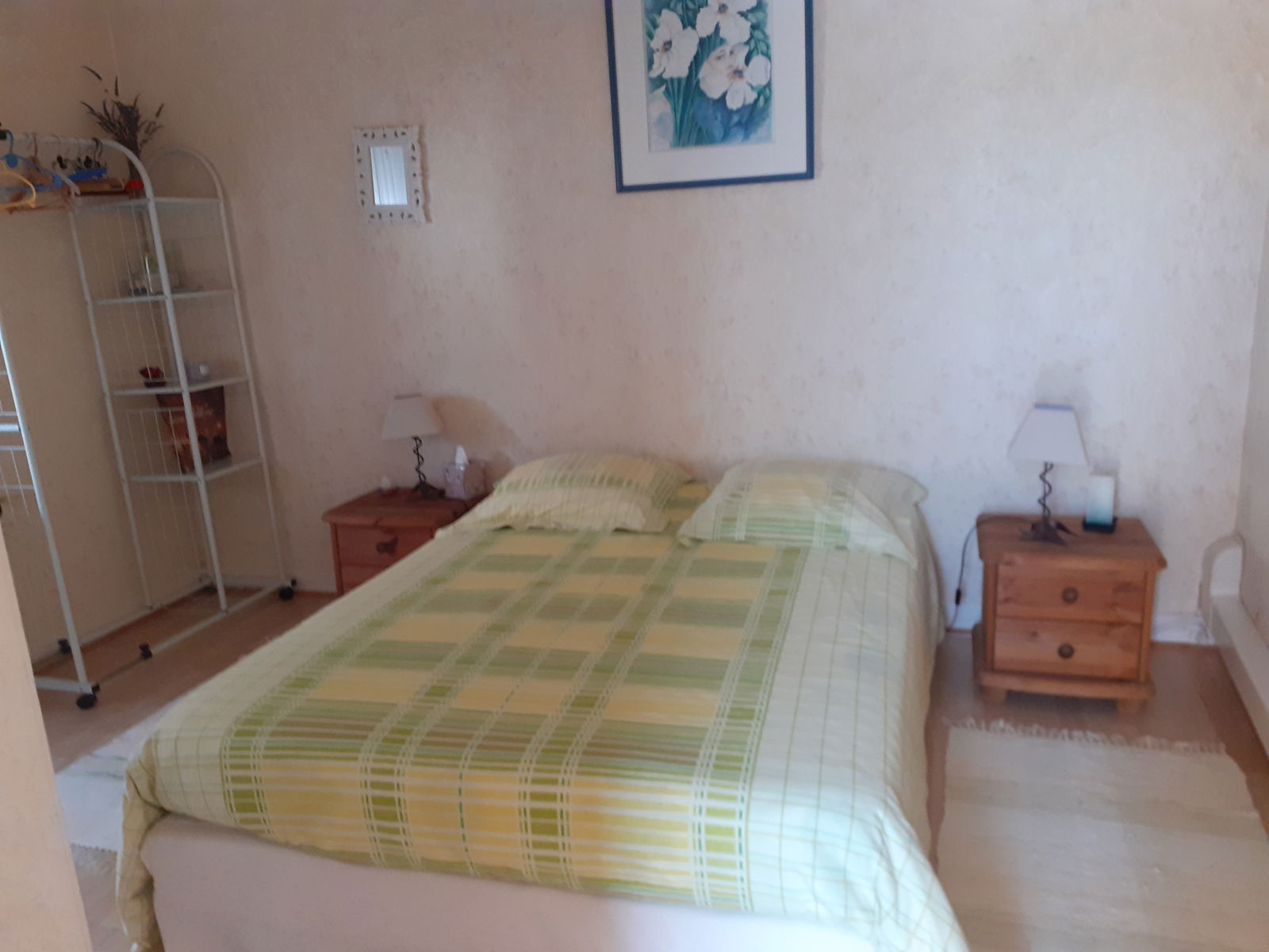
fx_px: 990
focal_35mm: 27
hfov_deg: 65.3
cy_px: 476
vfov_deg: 51.4
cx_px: 634
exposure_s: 1/50
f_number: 1.9
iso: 160
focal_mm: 3.6
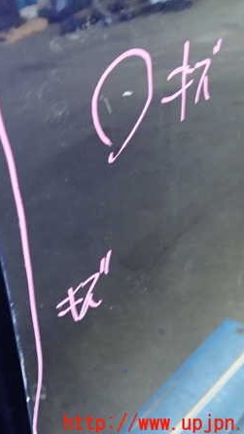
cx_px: -9
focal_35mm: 44
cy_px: 217
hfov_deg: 25.6
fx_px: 506
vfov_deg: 46.4
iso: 800
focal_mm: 5.4
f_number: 2.3
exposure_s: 1/15
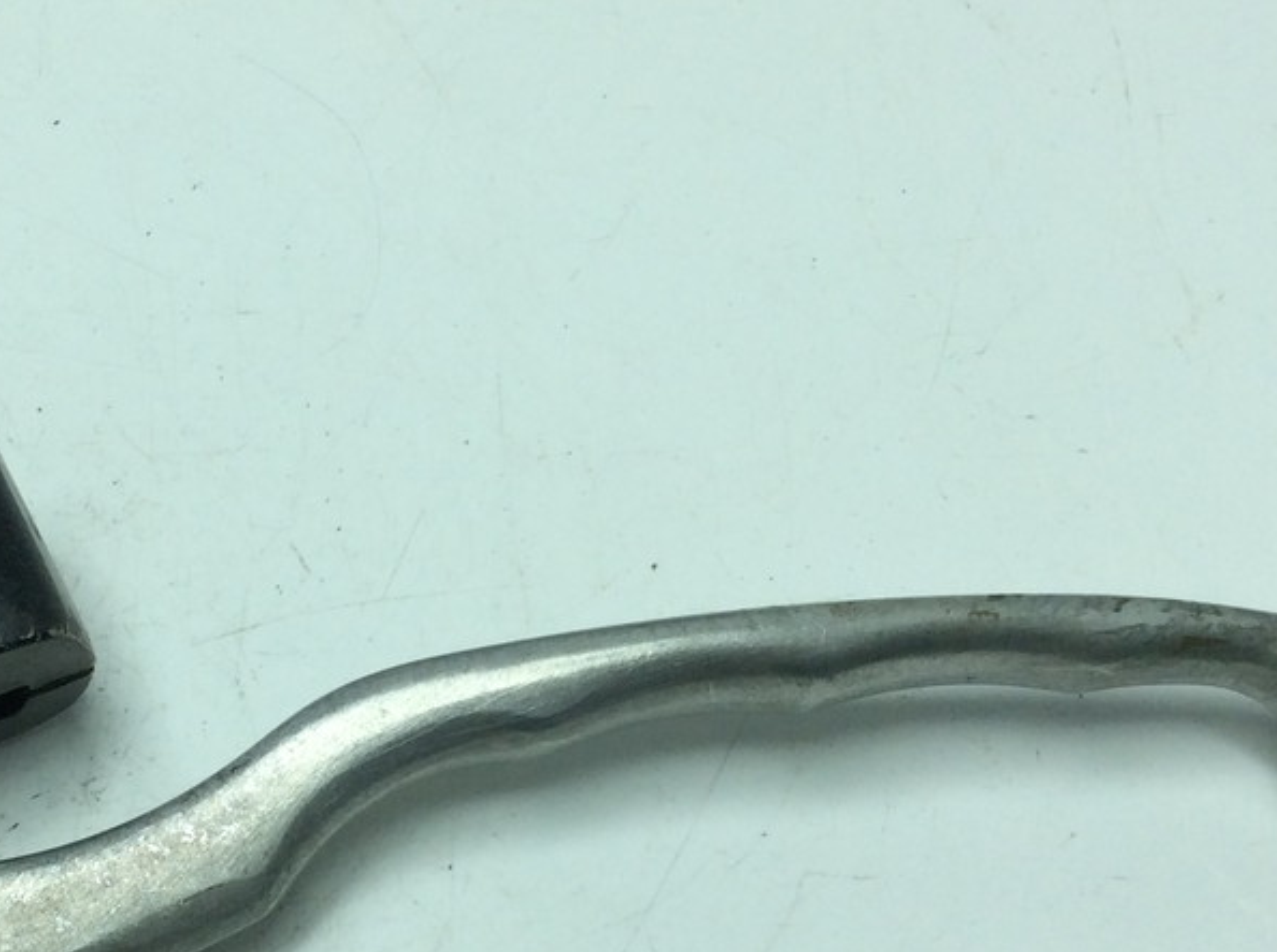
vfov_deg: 21.1
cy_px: 664
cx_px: 245
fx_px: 2540
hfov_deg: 27.6
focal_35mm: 69
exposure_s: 1/596
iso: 32
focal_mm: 3.3
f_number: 2.4
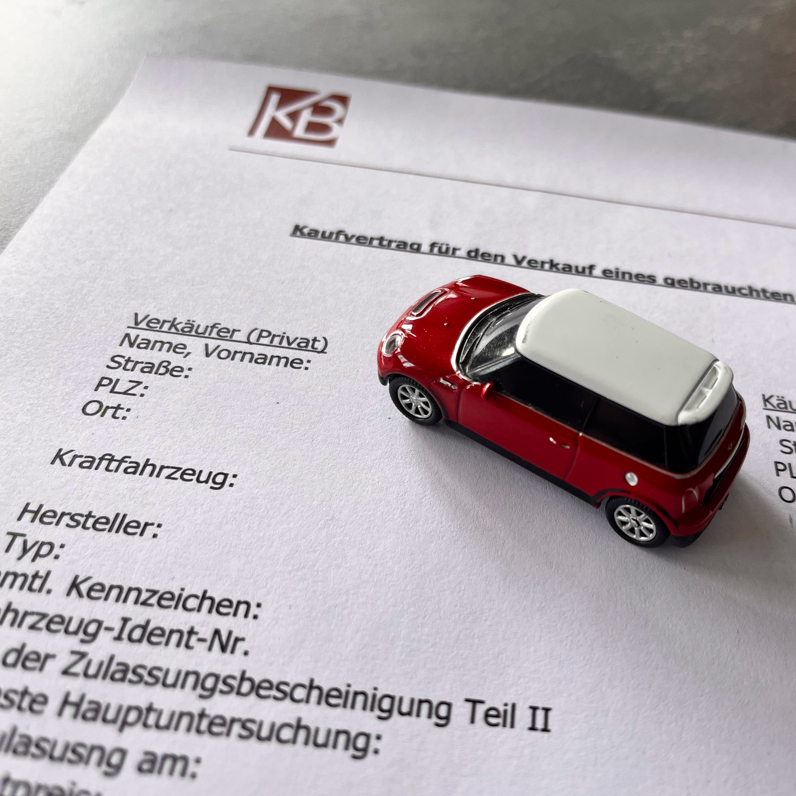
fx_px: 806
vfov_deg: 52.5
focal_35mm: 31
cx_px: 511
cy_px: 402
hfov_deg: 51.8
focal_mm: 5.1
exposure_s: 1/121
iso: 80
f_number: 1.6
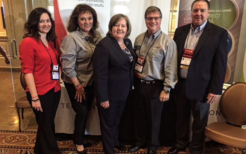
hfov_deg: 61.2
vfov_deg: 40.6
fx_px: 208
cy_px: 81
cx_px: 123
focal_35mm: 31
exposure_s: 1/15
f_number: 2.2
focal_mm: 4.15
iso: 320
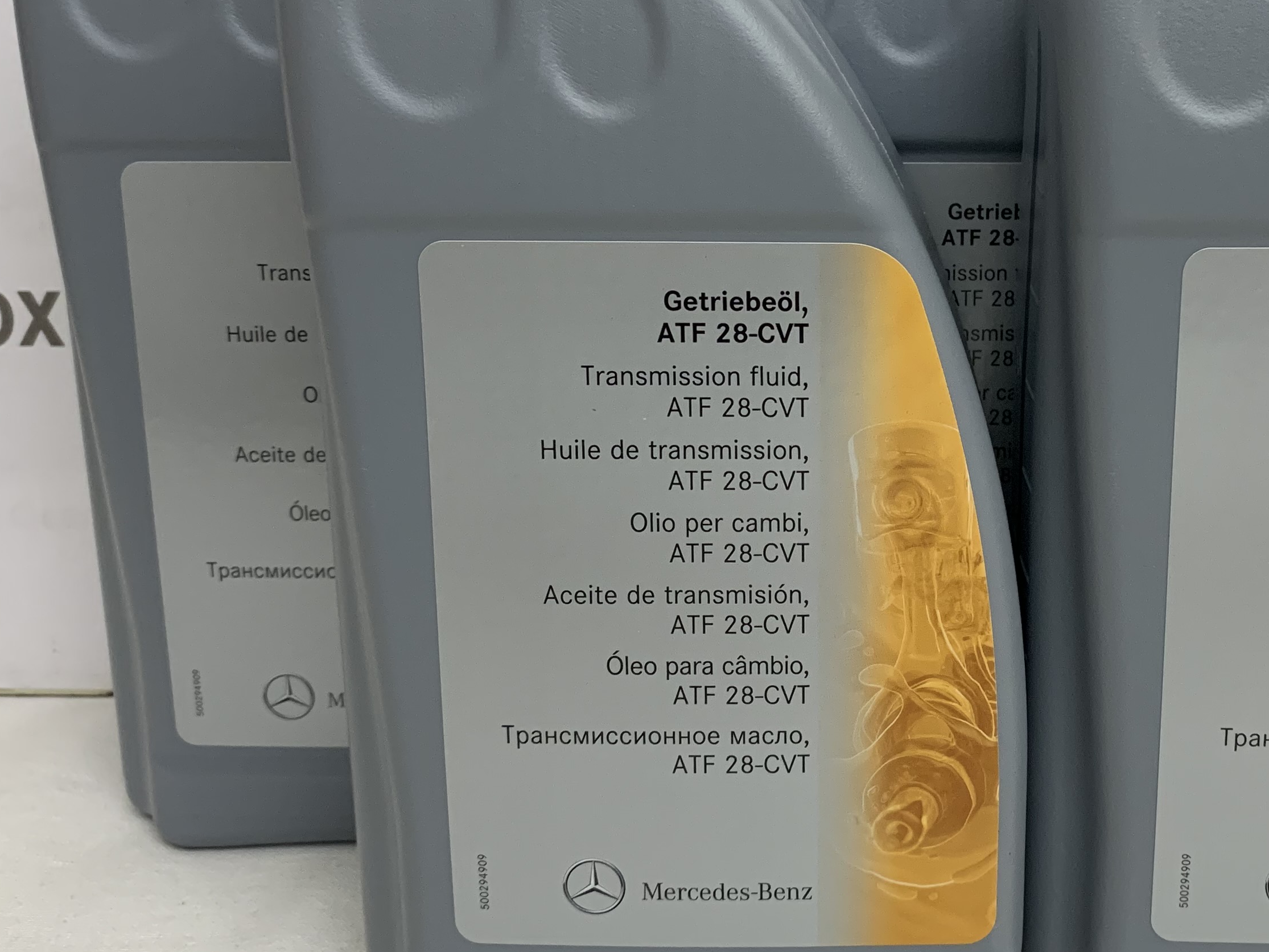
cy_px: 318
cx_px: 857
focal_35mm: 47
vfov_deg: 30.7
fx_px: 1723
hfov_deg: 39.9
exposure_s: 1/50
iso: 250
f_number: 1.8
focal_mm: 4.25
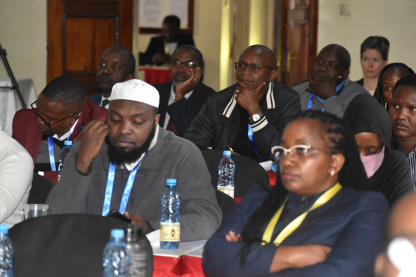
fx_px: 2011
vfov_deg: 7.9
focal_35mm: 174
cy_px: 138
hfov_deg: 11.8
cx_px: 208
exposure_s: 1/200
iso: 2200
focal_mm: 116
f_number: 4.8
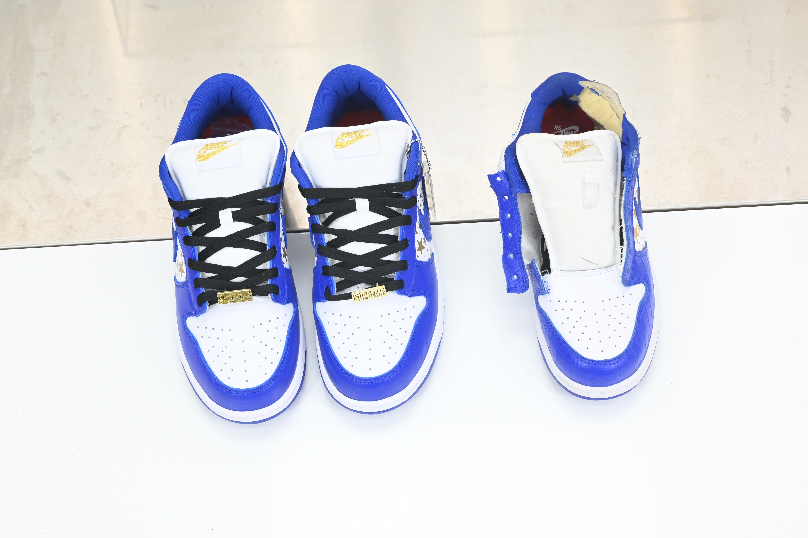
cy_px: 269
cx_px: 404
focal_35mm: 61
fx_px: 1368
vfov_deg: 22.2
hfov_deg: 32.9
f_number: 14
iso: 2000
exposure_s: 1/60
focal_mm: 61
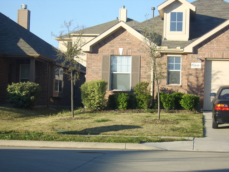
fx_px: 463
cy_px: 86
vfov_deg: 21.0
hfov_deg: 27.8
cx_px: 114
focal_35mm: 70
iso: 71
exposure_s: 1/136
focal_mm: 18.38
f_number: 5.6
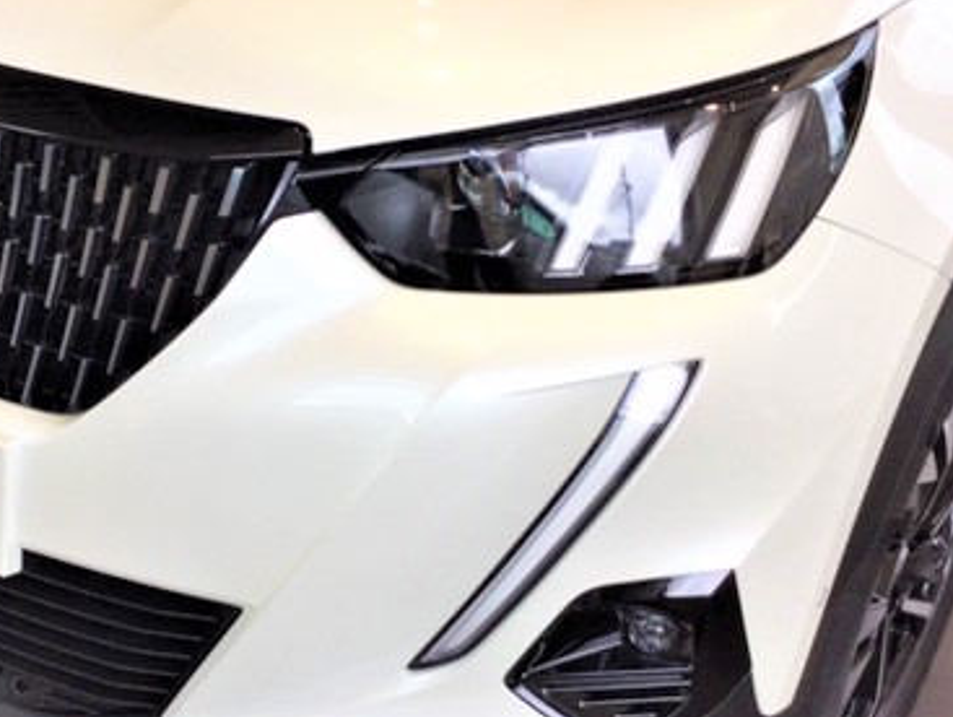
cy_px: 340
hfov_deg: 35.2
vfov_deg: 27.1
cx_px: 314
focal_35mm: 54
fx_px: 1488
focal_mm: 3.3
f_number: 2.4
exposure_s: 1/120
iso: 40
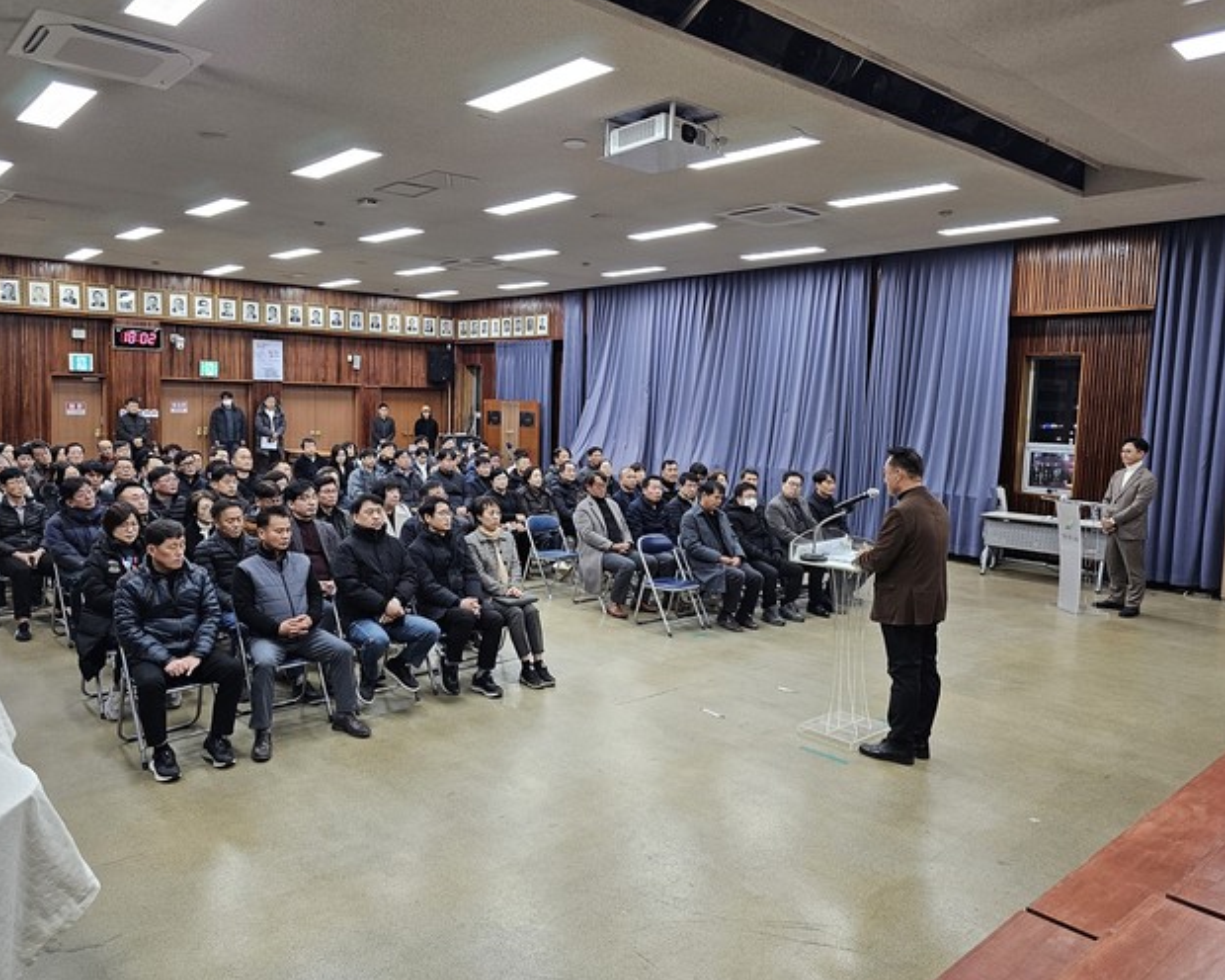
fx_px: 906
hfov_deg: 68.0
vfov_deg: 56.8
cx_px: 569
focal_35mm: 25
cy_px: 480
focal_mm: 6.3
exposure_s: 1/120
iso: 250
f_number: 1.7
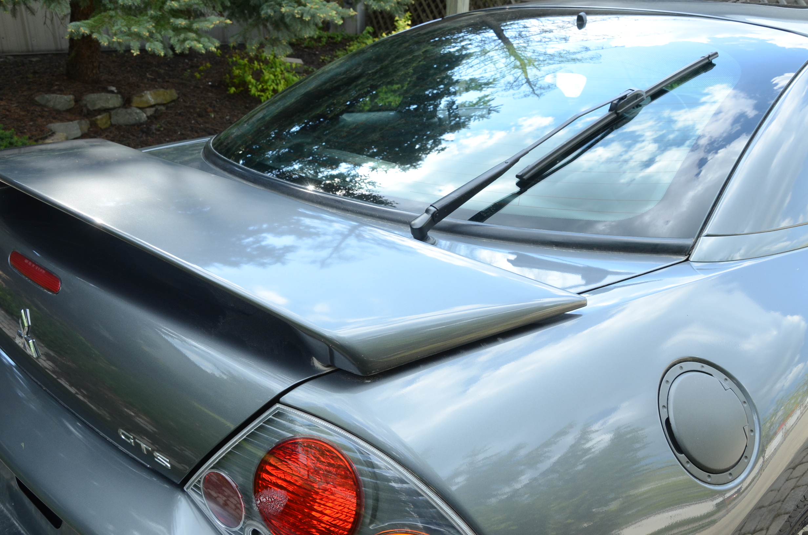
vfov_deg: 36.7
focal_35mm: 36
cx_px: 404
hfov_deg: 53.2
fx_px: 806
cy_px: 268
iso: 640
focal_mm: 24
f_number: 9
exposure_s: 1/125
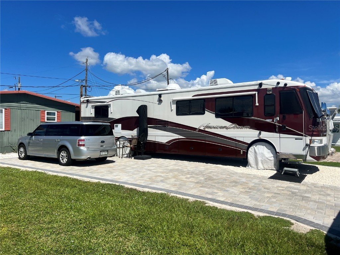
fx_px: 255
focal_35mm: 26
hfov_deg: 67.3
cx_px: 170
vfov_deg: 53.1
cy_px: 128
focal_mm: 5.7
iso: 50
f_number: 1.5
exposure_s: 1/9434
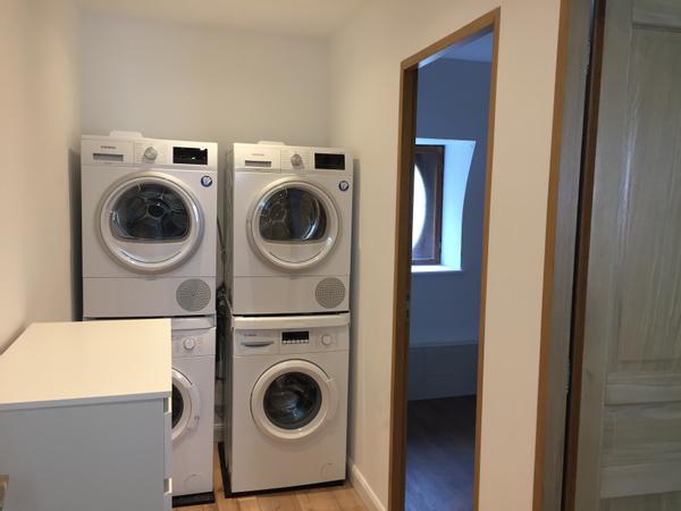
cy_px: 256
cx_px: 340
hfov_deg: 61.7
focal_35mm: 29
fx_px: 571
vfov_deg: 48.2
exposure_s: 1/33
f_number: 2.2
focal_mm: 4.15
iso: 80
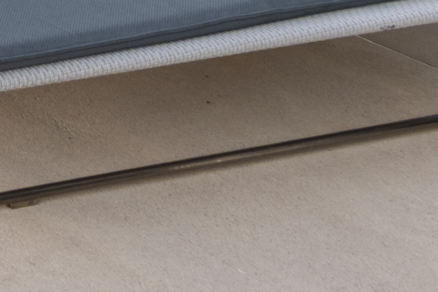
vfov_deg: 8.5
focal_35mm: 121
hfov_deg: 10.6
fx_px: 1472
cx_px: -930
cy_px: -706
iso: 100
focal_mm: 16
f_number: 10
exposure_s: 1.3
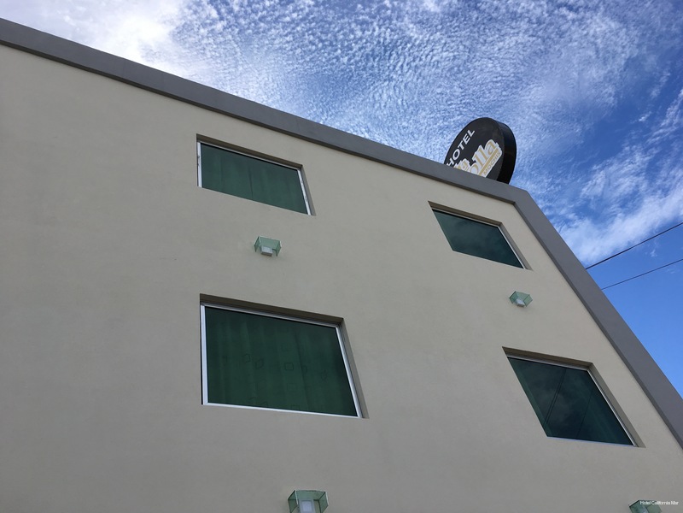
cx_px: 342
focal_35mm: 29
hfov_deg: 61.7
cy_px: 256
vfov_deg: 48.2
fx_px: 572
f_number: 2.2
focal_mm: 4.15
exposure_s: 1/1789
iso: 25
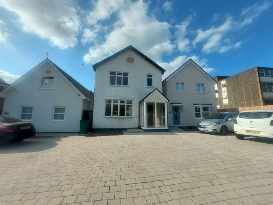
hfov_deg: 106.2
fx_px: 103
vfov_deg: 89.9
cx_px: 136
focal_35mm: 13
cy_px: 102
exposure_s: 1/1904
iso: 50
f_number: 2.2
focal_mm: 1.74
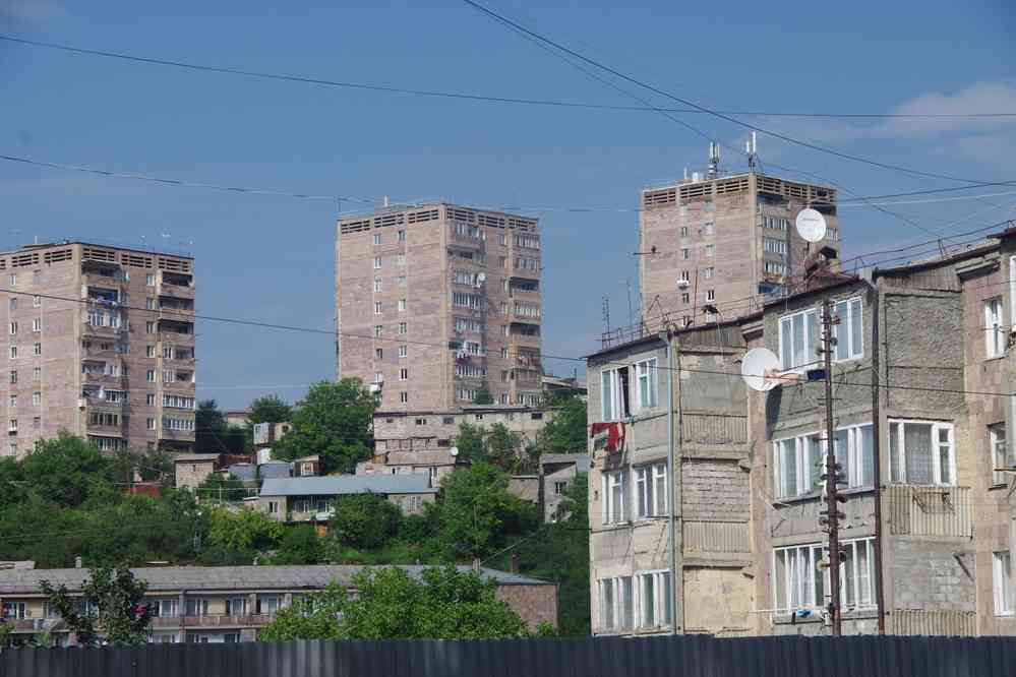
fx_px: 3302
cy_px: 338
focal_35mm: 117
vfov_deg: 11.7
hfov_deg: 17.5
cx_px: 508
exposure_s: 1/125
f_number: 10
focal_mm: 77.5
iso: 200
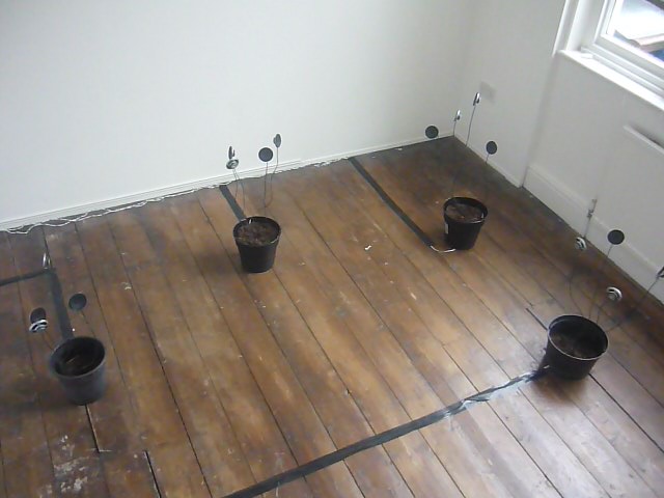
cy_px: 249
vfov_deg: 42.9
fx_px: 633
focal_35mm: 33
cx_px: 332
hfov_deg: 55.4
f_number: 8
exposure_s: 1/30
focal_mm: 5.5
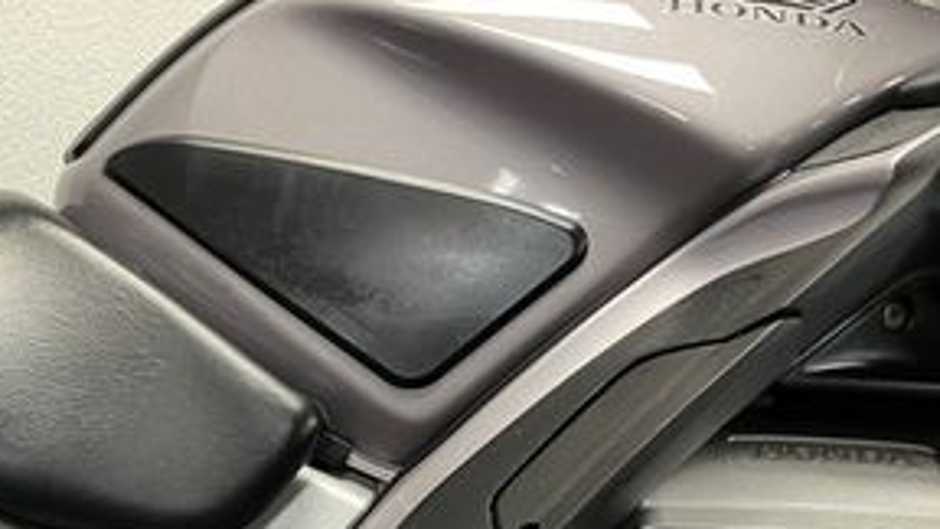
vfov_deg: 17.5
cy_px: 751
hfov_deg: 32.0
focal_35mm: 63
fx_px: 1570
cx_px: 134
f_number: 1.6
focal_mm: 5.1
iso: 250
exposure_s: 1/50
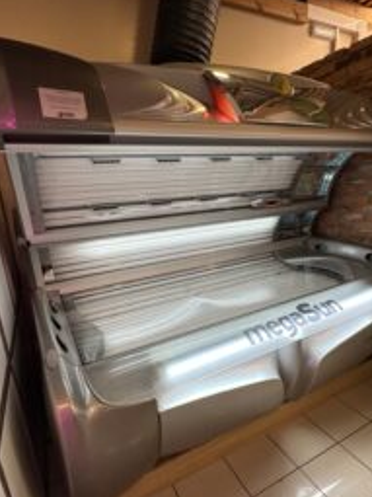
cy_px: 269
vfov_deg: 76.3
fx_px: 315
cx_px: 214
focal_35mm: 22
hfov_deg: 60.7
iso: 64
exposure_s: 1/100
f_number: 2.2
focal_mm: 2.22
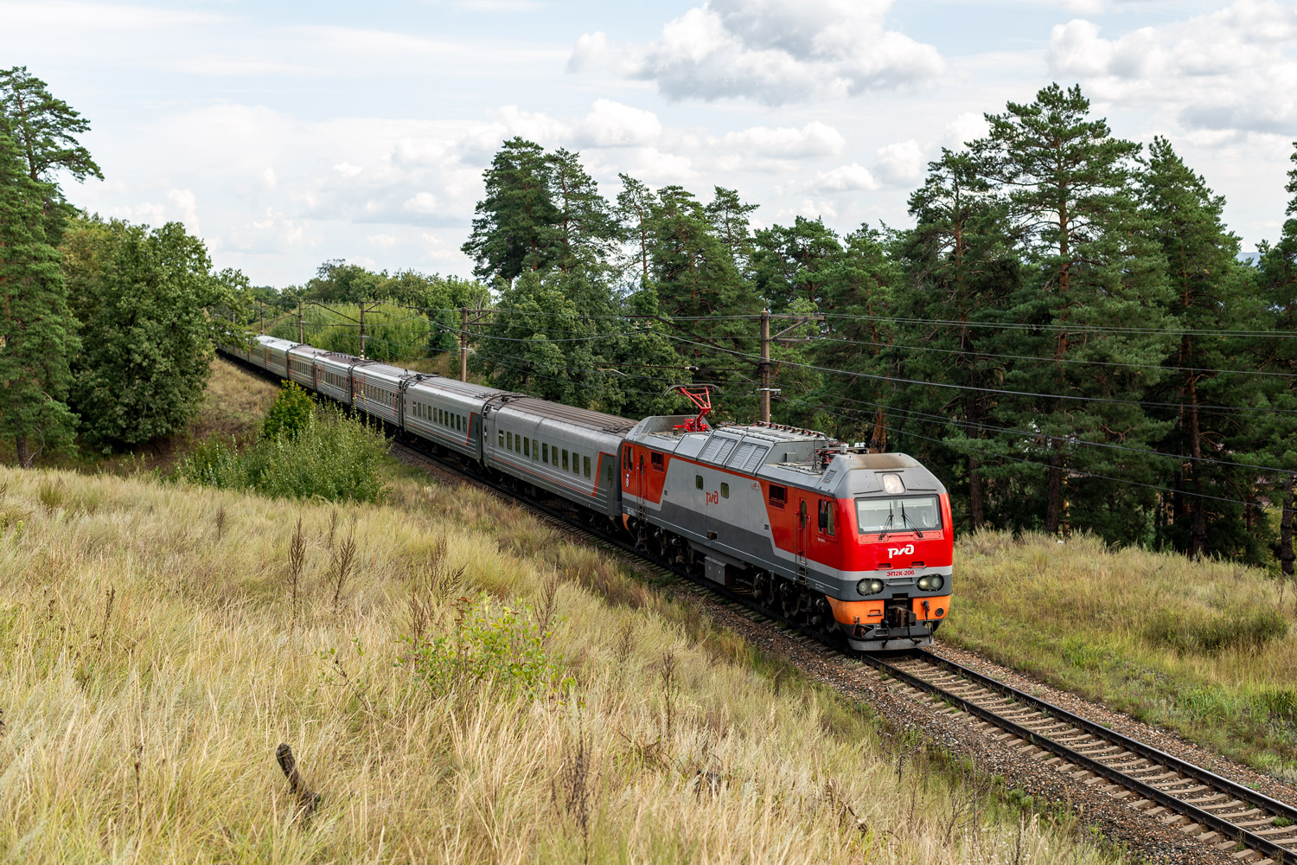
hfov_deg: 39.6
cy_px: 432
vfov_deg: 27.0
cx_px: 648
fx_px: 1801
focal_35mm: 50
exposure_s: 1/640
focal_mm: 50
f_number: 4
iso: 100
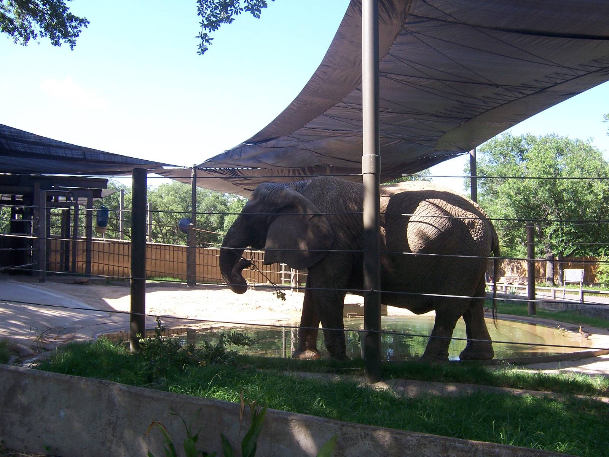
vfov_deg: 42.9
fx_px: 581
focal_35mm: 33
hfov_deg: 55.4
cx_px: 304
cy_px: 228
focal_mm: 5.5
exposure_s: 1/250
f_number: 3.4
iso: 100
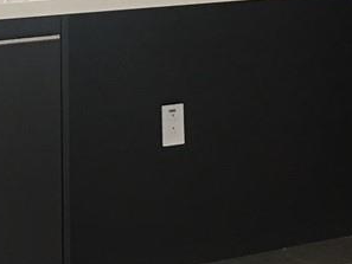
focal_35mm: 156
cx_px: 136
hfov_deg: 12.6
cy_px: -188
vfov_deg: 9.2
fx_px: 1587
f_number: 2.2
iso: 50
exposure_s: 1/15
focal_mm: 4.15
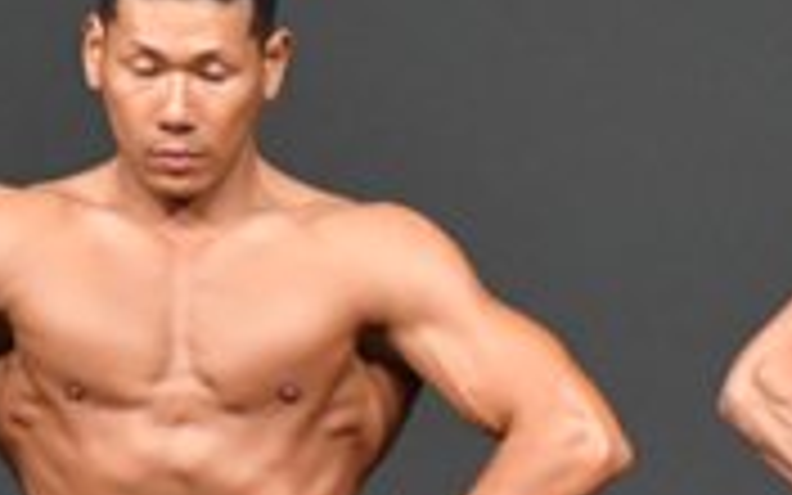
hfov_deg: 1.5
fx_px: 30521
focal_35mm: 1414
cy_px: 792
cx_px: 1285
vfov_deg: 0.9
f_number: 5.6
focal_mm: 210
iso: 5000
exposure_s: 1/400
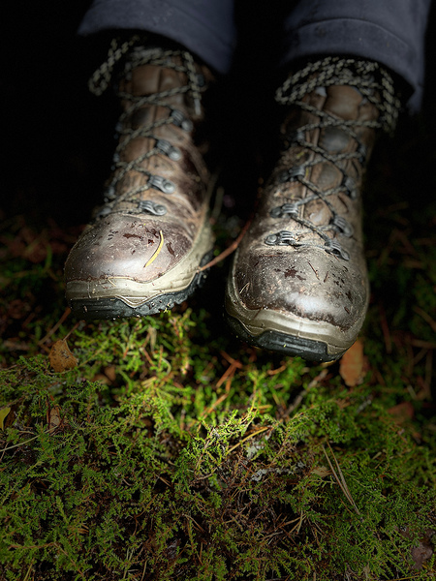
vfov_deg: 67.3
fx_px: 437
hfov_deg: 53.1
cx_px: 218
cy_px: 290
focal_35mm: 26
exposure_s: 1/121
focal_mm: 5.1
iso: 125
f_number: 1.6
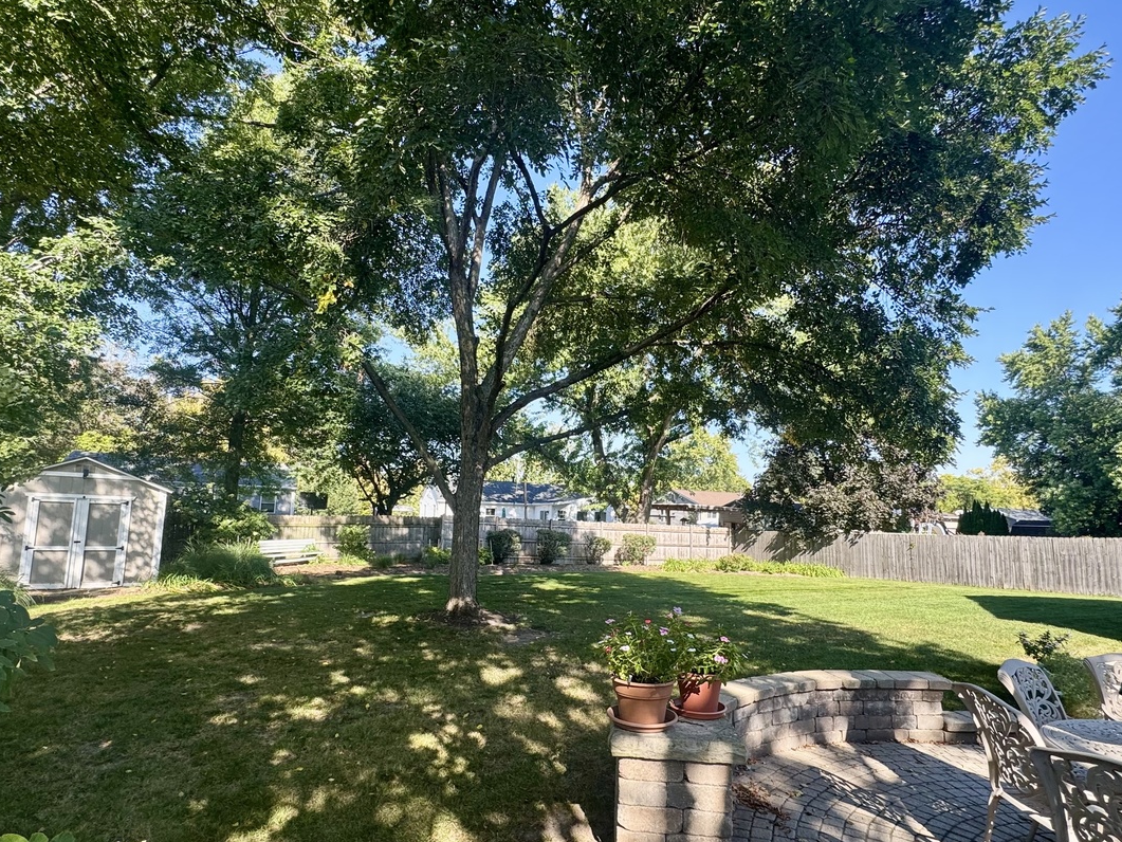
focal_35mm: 19
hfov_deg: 84.7
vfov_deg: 68.6
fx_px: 616
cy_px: 453
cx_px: 555
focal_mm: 2.22
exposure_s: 1/296
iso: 40
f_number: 2.2
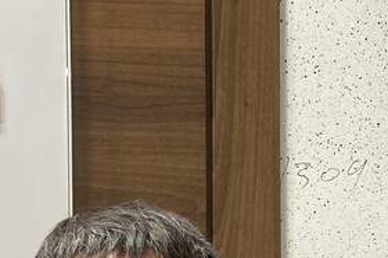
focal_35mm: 100
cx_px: -46
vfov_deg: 12.8
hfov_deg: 19.5
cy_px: 419
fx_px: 1077
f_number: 1.8
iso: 160
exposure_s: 1/60
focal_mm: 3.99
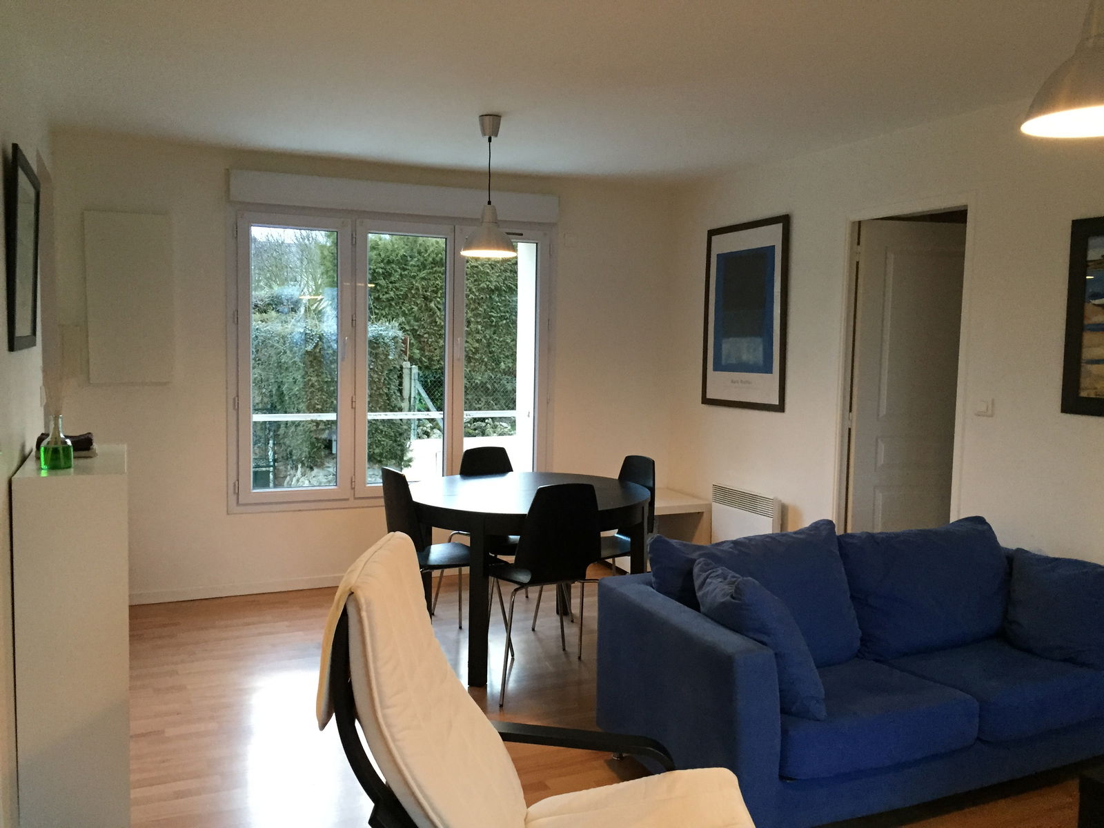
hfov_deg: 61.7
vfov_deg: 48.2
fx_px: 925
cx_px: 552
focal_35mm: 29
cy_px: 414
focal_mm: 4.15
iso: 250
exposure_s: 1/30
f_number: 2.2
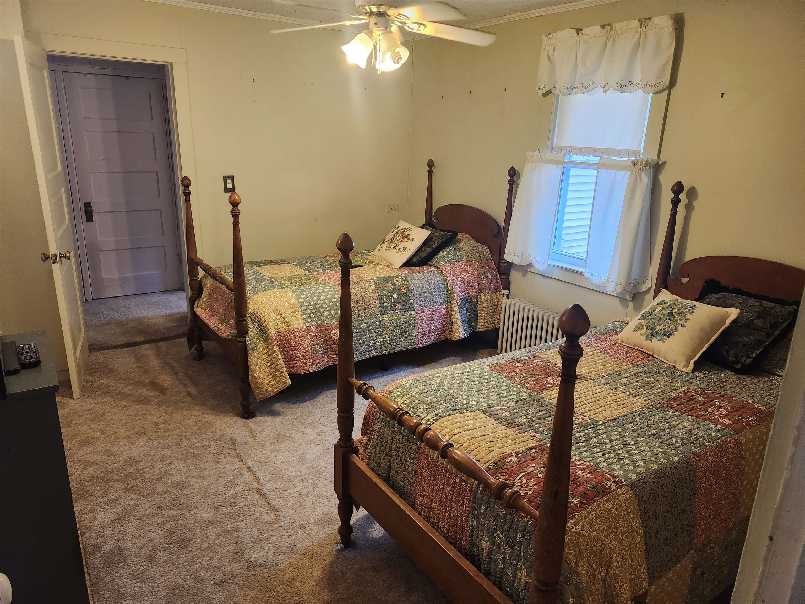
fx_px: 535
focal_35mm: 23
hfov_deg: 73.9
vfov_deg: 58.9
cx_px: 402
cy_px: 302
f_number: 1.8
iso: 800
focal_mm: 5.54
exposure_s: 1/120
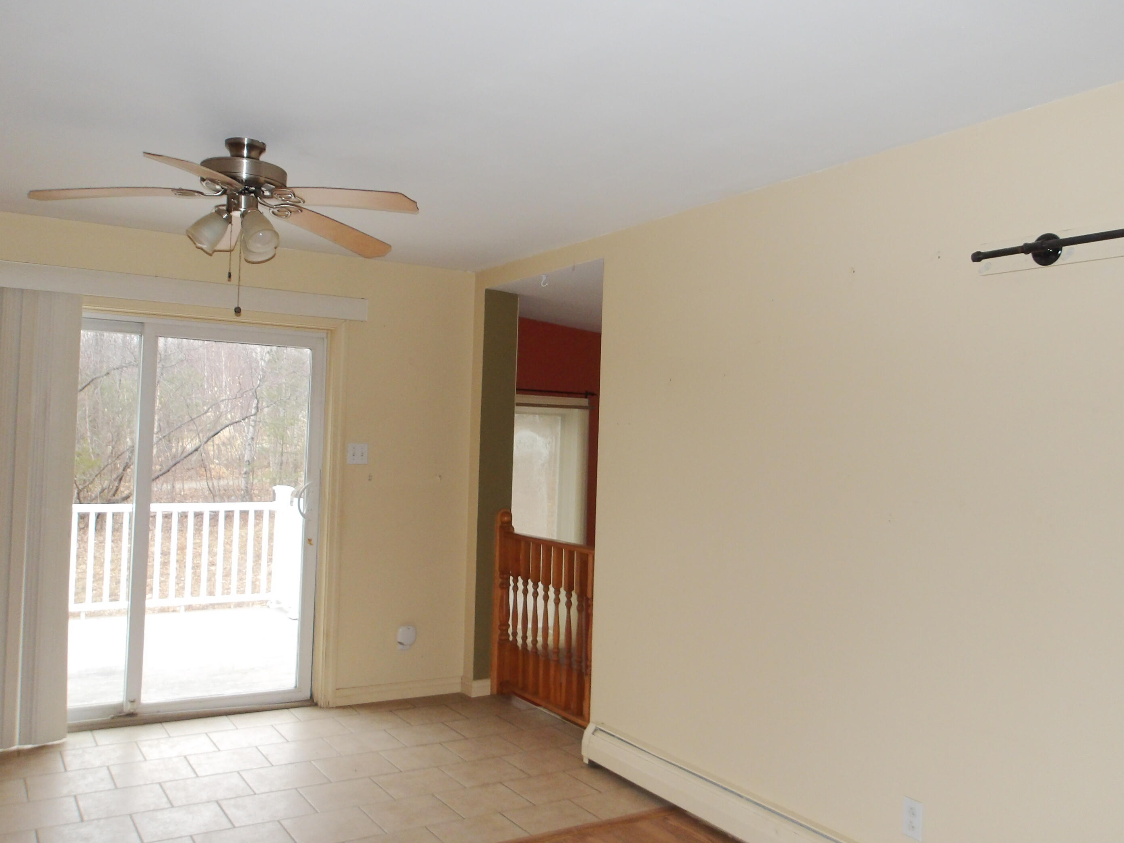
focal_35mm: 29
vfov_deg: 48.2
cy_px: 433
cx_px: 575
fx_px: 942
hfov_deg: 61.7
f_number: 3
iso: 250
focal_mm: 4.9
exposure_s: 1/60
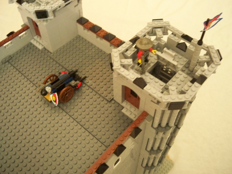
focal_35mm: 37
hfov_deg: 50.1
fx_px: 248
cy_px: 87
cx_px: 116
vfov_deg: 38.7
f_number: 3.1
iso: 400
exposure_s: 1/8
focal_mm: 7.9
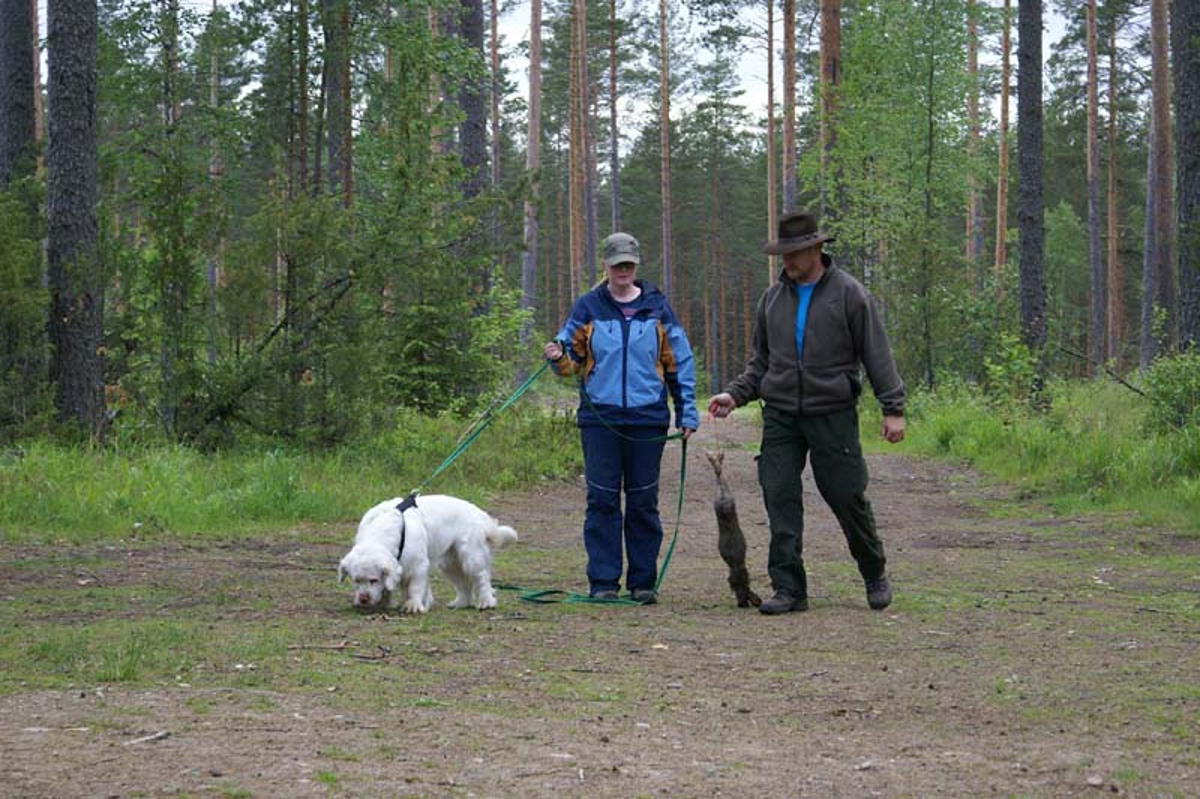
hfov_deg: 19.5
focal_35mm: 105
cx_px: 600
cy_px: 400
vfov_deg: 13.0
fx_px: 3499
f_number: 5.6
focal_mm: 70
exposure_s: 1/125
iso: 250
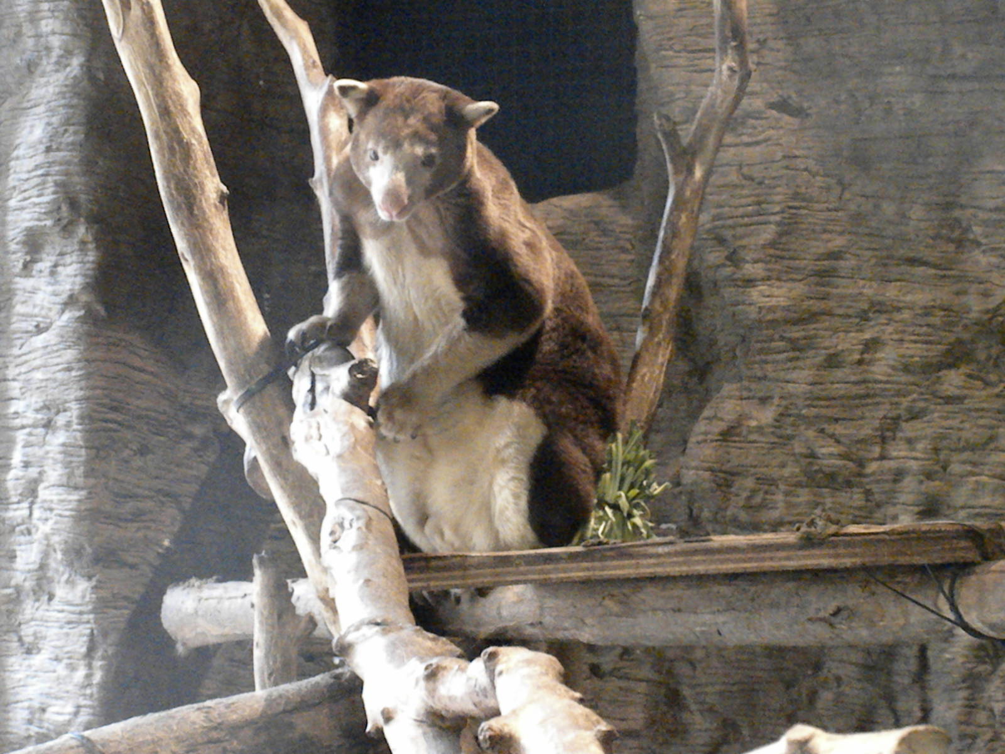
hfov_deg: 16.6
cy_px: 377
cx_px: 502
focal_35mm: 119
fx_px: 3455
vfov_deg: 12.5
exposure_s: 1/15
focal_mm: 21
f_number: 5.1
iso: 3200
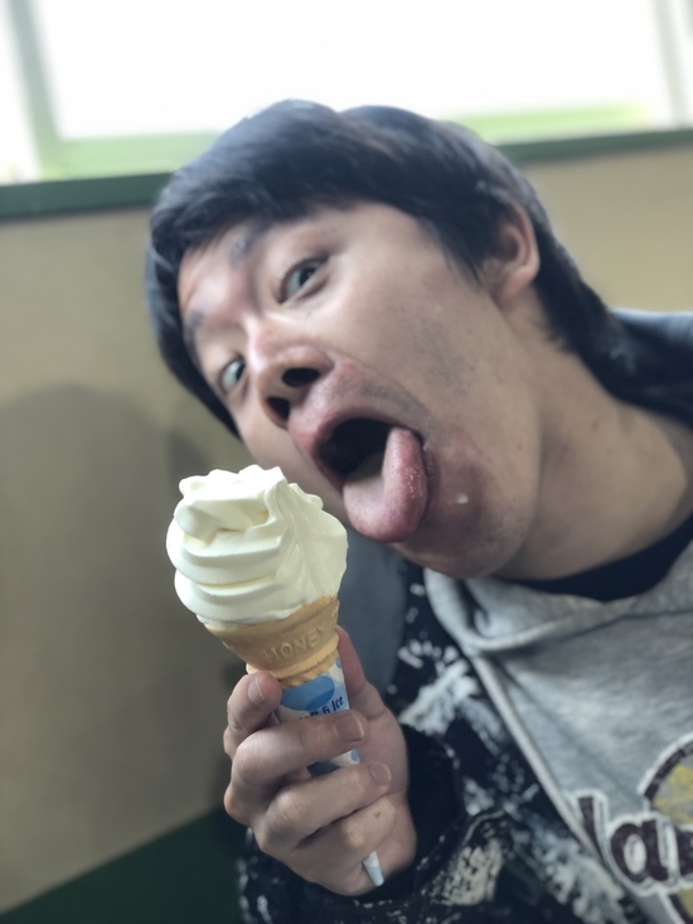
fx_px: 1388
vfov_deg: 36.8
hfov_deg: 28.0
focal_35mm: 52
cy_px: 462
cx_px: 346
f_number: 2.4
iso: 80
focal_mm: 6
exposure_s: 1/60
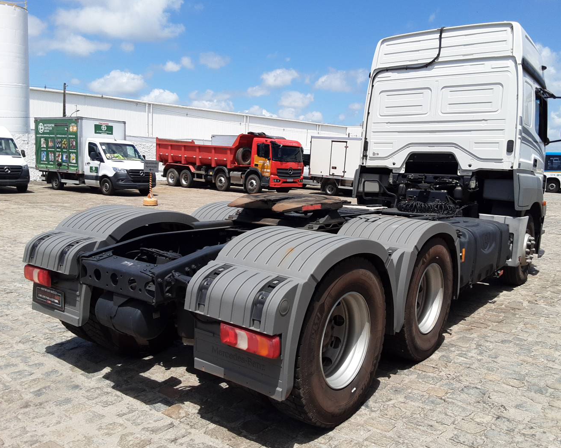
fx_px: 498
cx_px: 298
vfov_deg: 48.5
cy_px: 229
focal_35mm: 30
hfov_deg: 58.7
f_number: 1.9
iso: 40
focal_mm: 2.9
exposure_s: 1/1923
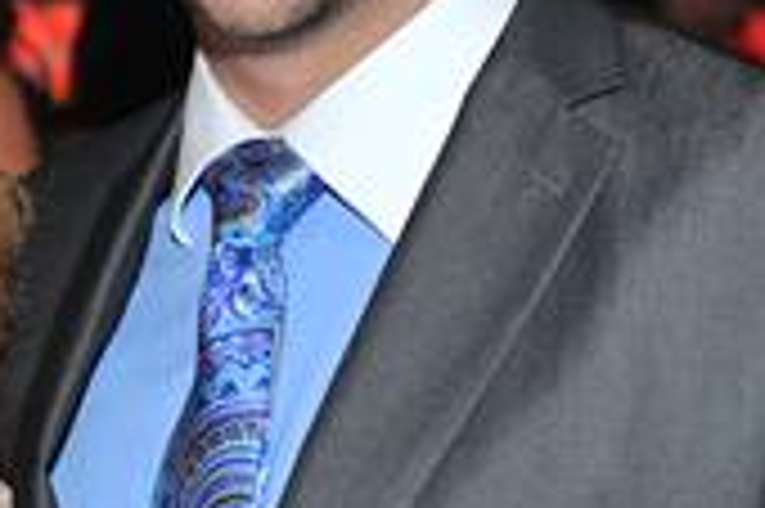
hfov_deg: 11.5
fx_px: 3779
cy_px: -13
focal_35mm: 178
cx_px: 140
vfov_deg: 7.7
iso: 1000
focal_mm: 55
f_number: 4
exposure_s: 1/100
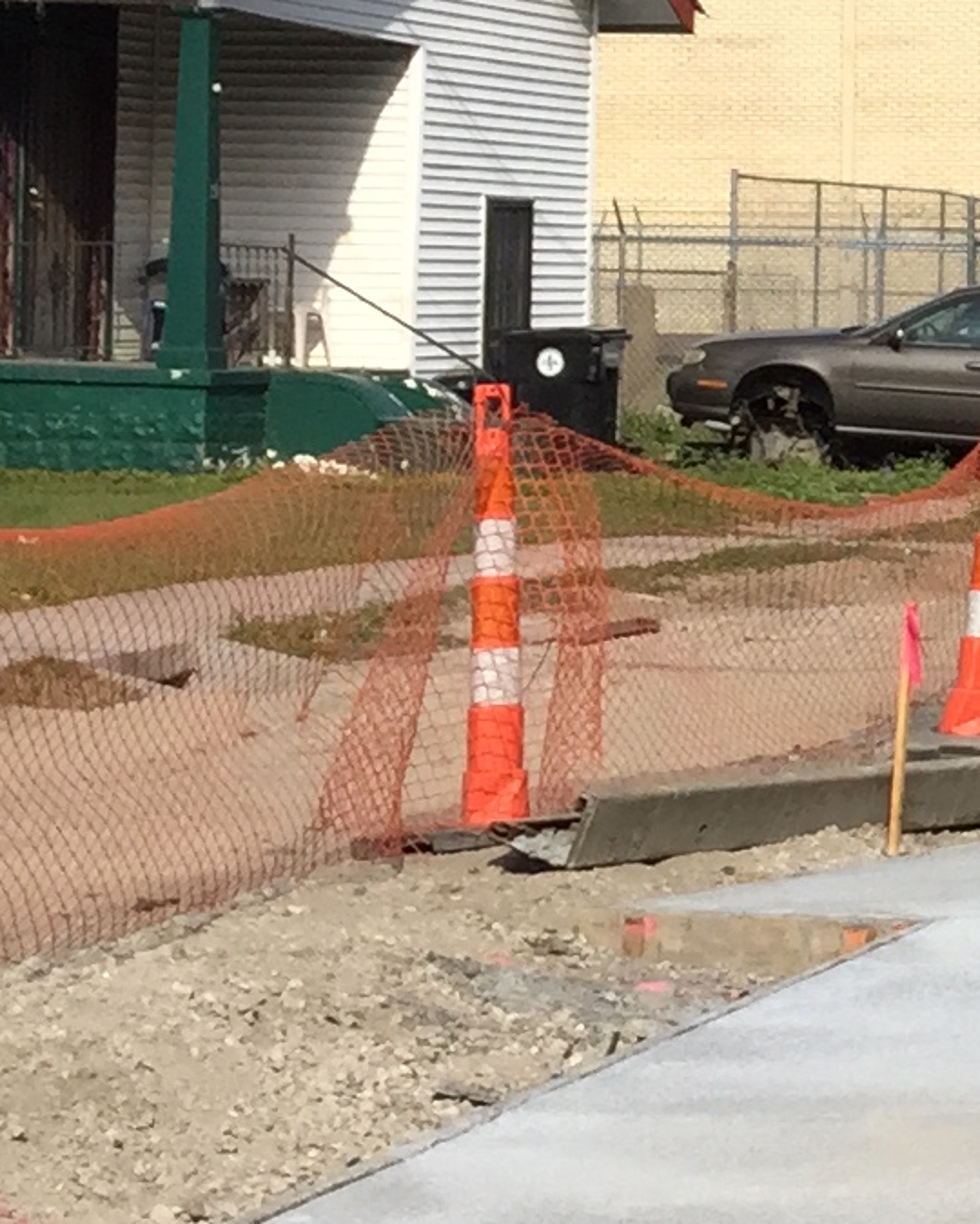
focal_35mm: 137
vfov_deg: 14.0
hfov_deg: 9.7
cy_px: 207
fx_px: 4962
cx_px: 2521
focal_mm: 4.15
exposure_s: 1/1799
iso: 32
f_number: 2.2
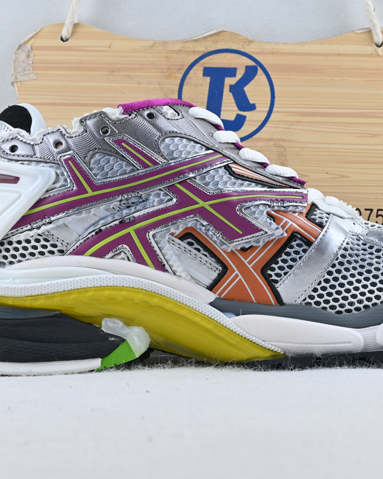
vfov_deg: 29.6
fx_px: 907
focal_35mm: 64
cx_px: 206
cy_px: 238
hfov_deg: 23.8
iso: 100
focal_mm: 30
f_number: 10
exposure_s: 1/15
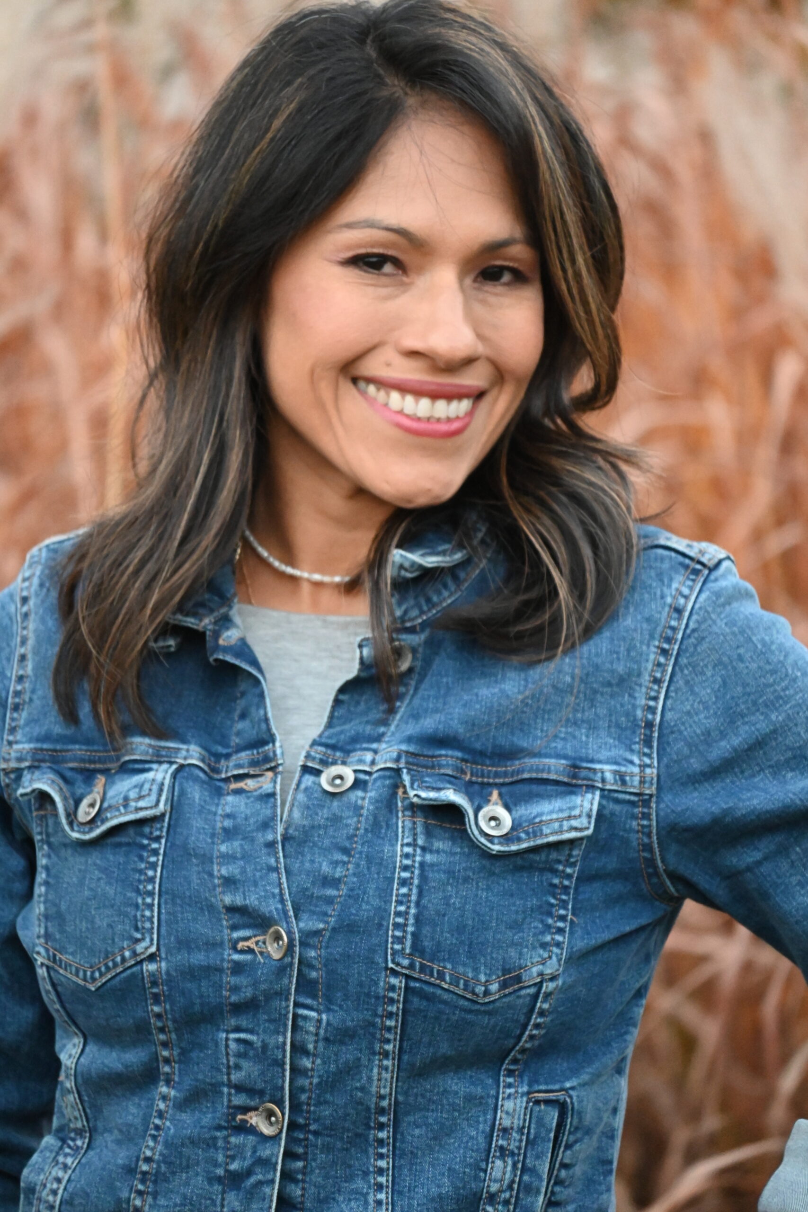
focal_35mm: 375
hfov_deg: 3.7
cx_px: 404
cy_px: 606
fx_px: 12622
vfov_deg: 5.5
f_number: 6.3
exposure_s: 1/125
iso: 5000
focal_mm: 250
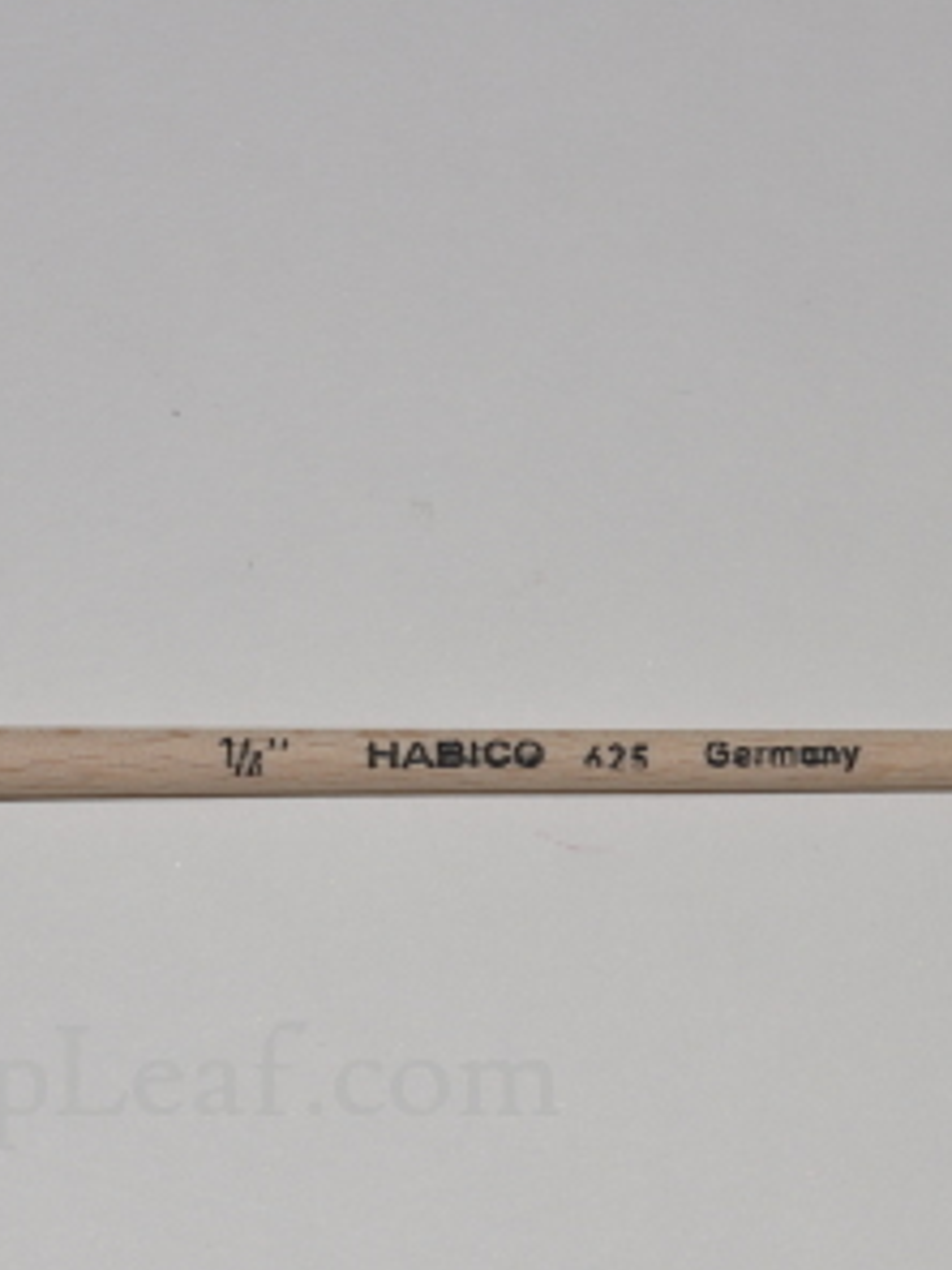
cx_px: 176
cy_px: 755
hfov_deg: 11.2
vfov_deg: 14.9
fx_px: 4839
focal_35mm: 132
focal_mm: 45
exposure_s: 1/125
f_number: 9
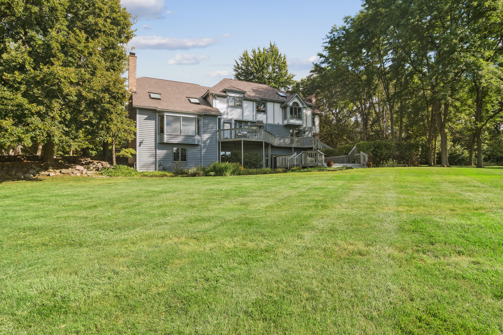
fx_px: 251
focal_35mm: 18
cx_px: 252
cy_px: 168
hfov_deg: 90.0
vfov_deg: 67.4
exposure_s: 1/250
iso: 200
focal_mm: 12
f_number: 8
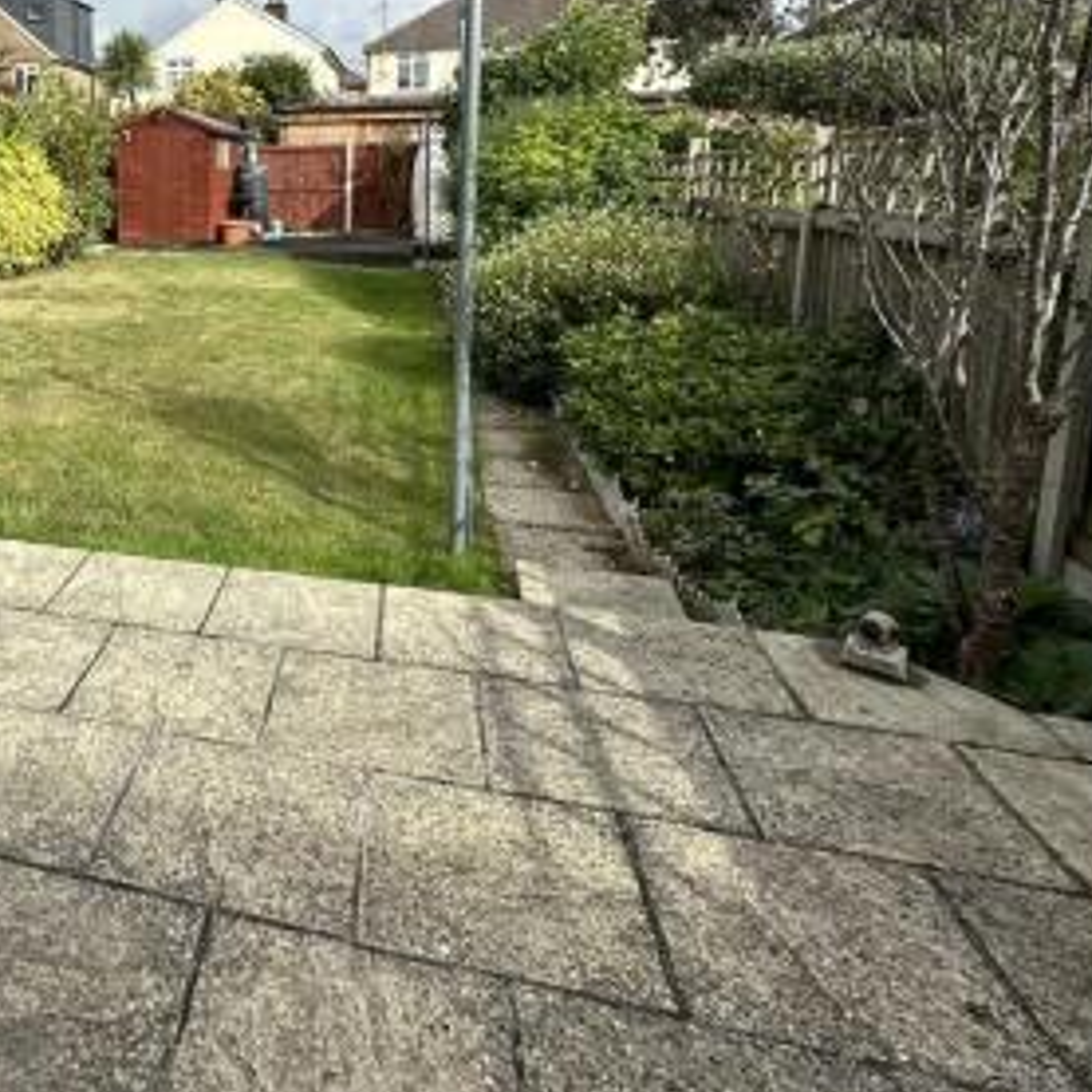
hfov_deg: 52.8
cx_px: 93
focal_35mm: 26
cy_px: 313
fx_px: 928
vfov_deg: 58.7
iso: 40
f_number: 2.2
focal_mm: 2.22
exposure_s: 1/1366
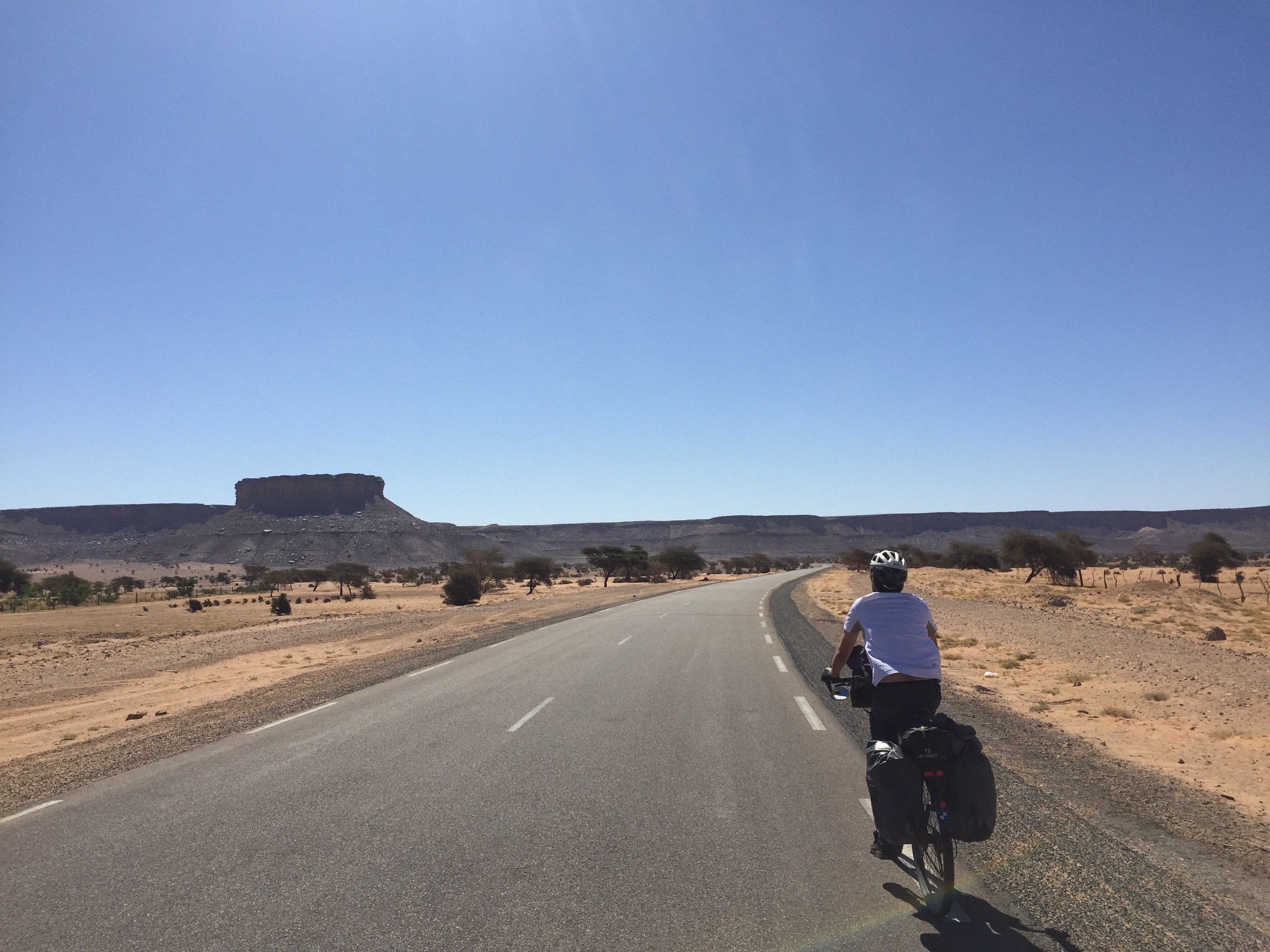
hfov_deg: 61.7
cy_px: 476
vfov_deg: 48.2
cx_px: 635
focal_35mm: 29
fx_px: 1064
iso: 32
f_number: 2.2
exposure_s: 1/4405
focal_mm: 4.15
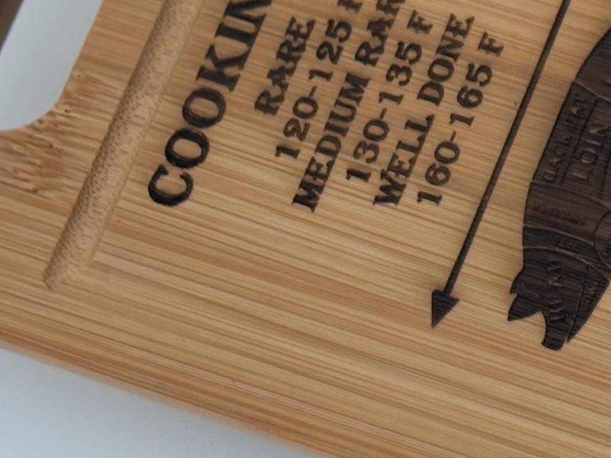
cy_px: 107
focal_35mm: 195
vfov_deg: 7.6
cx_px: 957
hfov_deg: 9.8
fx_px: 3442
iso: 32
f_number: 1.6
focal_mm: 5.96
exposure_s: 1/1422
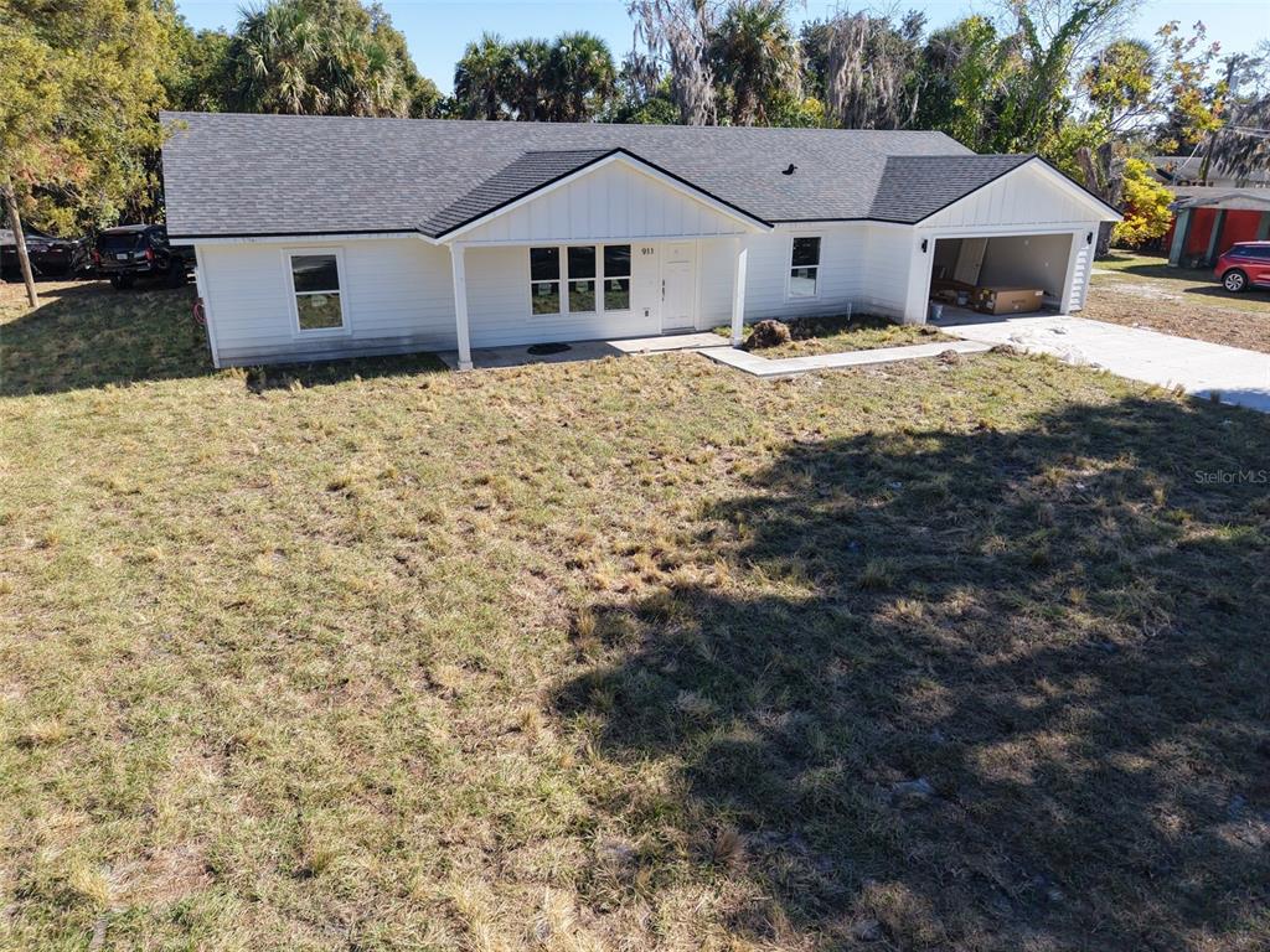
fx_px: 881
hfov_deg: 71.6
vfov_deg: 56.8
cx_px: 635
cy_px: 476
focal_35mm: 24
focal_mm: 8.67
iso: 100
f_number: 1.8
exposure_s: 1/1000
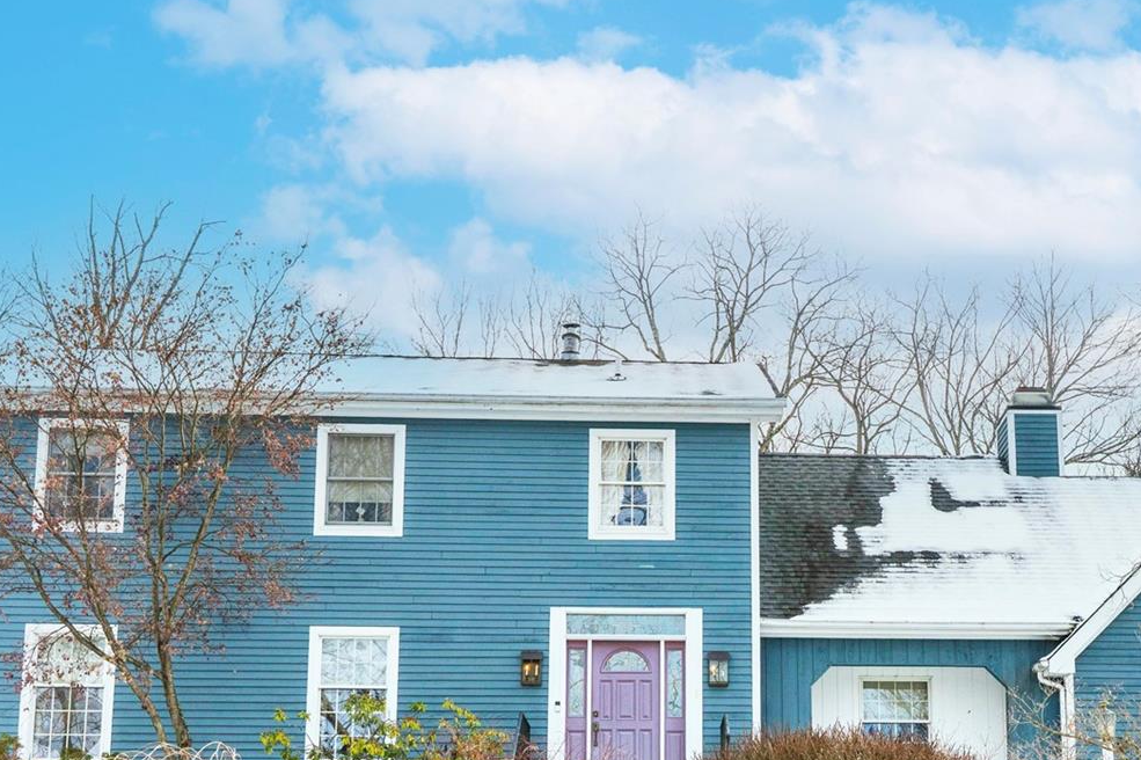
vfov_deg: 25.0
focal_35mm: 52
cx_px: 773
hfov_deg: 37.7
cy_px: 711
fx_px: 1647
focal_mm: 25
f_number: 9
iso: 400
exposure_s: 1/500
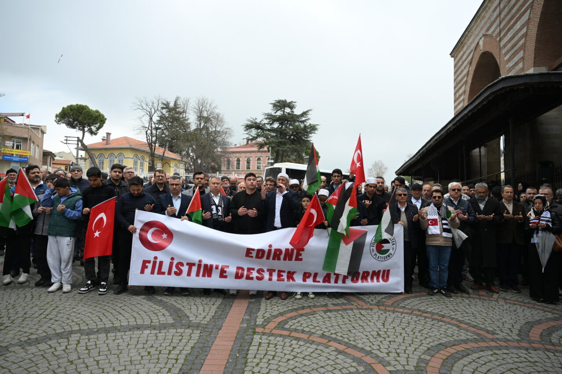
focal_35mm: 24
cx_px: 281
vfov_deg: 53.1
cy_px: 187
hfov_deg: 73.8
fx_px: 375
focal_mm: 24
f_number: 4.5
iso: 250
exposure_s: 1/800
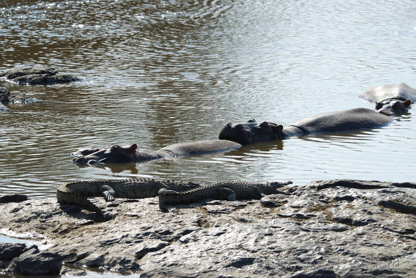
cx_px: 208
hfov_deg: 6.2
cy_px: 139
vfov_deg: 4.2
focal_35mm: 330
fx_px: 3816
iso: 100
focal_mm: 220
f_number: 5.6
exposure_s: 1/400
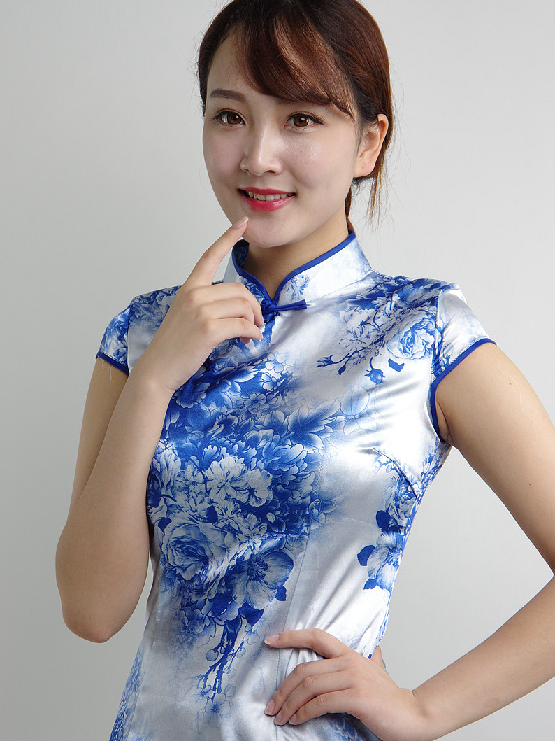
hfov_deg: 15.1
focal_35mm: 98
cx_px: 277
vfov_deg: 20.0
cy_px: 381
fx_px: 2095
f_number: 8
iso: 200
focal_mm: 60
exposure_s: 1/125
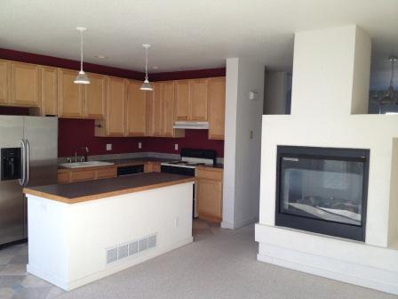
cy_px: 150
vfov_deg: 40.7
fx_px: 402
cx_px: 199
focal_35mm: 35
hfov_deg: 52.6
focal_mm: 4.28
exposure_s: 1/120
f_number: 2.4
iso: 64
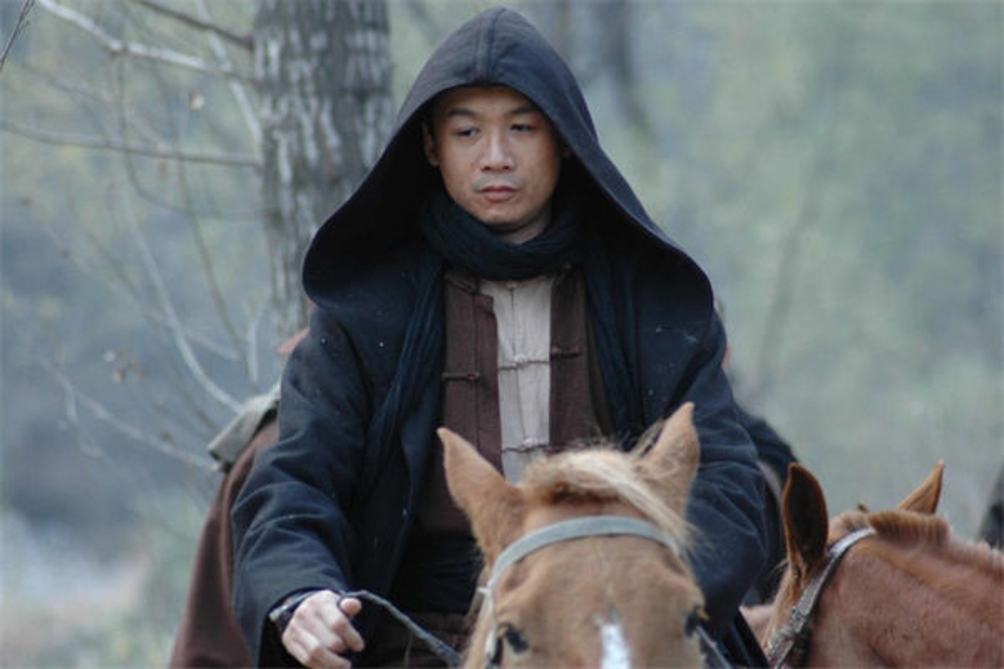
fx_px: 6484
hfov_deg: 8.9
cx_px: 502
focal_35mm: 232
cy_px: 334
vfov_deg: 5.9
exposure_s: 1/125
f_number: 4.5
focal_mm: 155
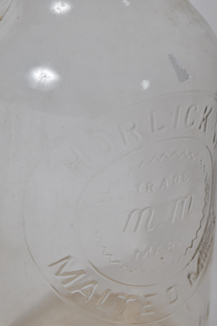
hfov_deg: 13.7
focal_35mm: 100
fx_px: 906
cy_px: 154
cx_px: 129
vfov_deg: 20.4
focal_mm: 52
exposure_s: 1/80
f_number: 9
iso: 100
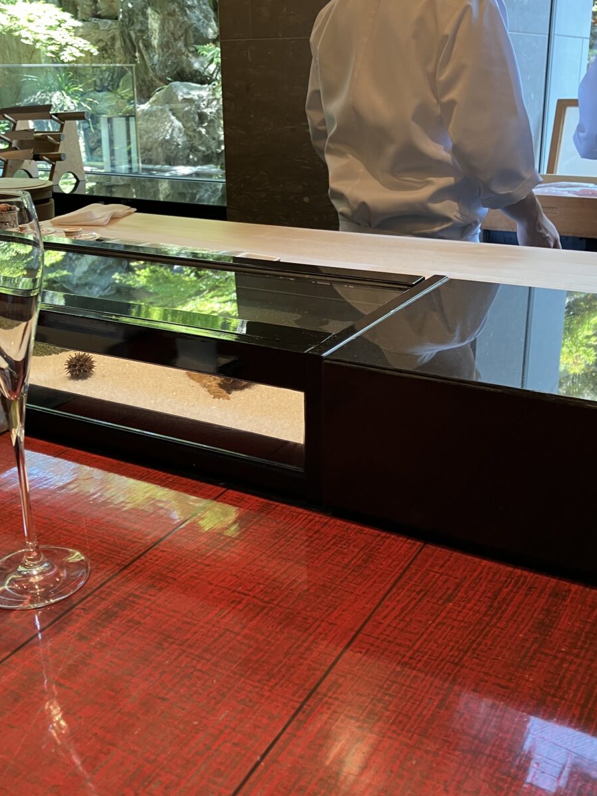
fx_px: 828
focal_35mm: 36
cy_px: 355
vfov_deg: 51.3
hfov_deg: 39.6
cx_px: 282
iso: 80
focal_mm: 3.99
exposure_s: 1/60
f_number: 1.8
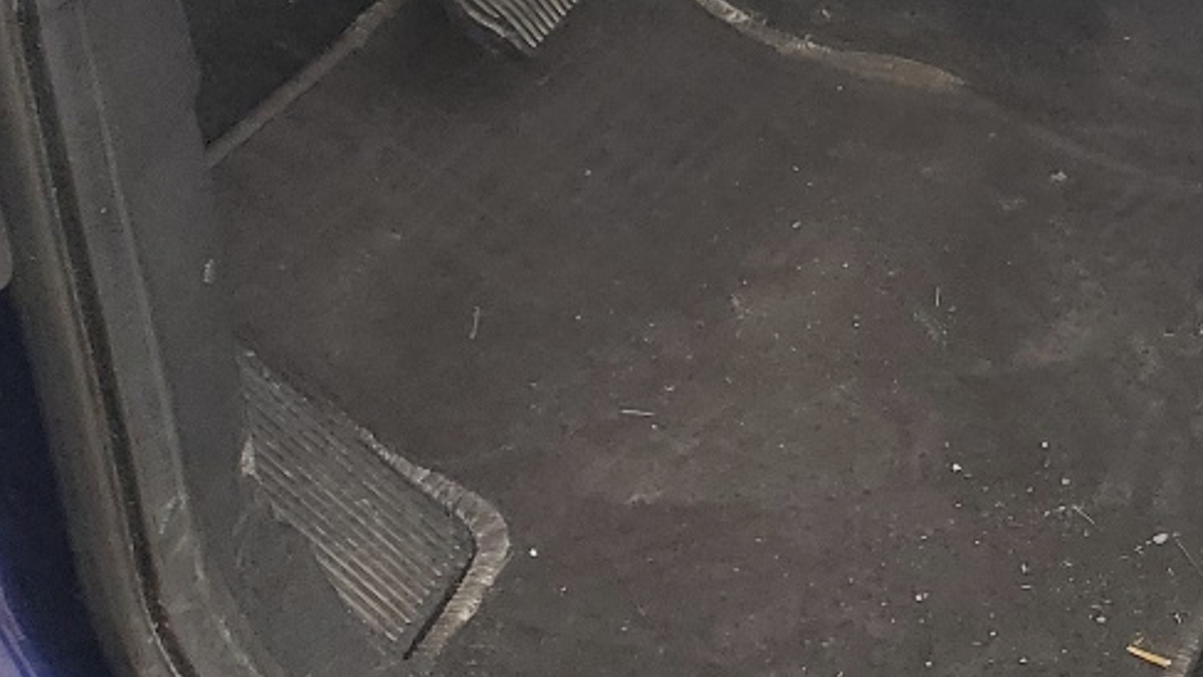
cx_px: 1840
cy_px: -418
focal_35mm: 93
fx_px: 2967
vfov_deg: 12.2
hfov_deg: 19.7
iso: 50
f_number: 1.5
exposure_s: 1/143
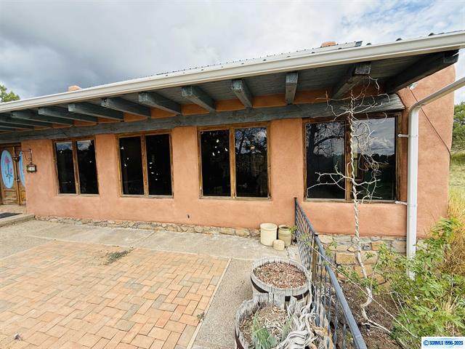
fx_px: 188
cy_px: 174
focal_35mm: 14
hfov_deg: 102.1
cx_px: 232
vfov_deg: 85.7
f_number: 2.2
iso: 50
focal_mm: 2.22
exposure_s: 1/486
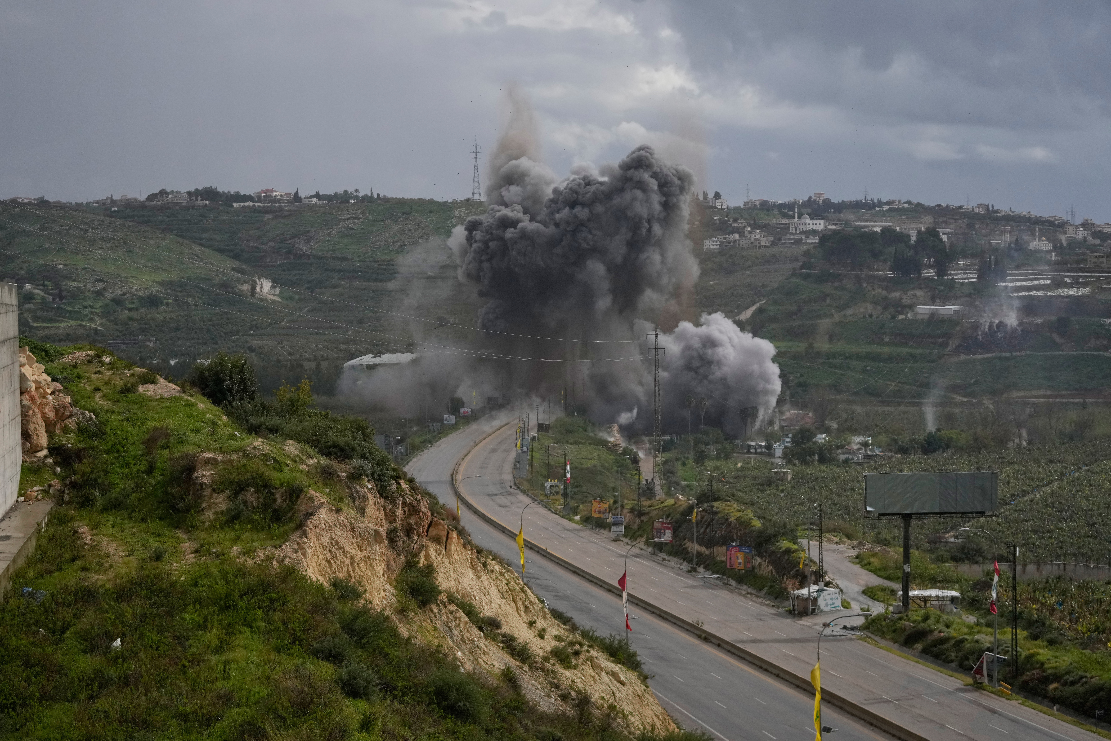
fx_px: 2160
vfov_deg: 19.5
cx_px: 556
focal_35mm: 70
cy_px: 370
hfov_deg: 28.8
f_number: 2.8
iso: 1250
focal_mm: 70
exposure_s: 1/25600
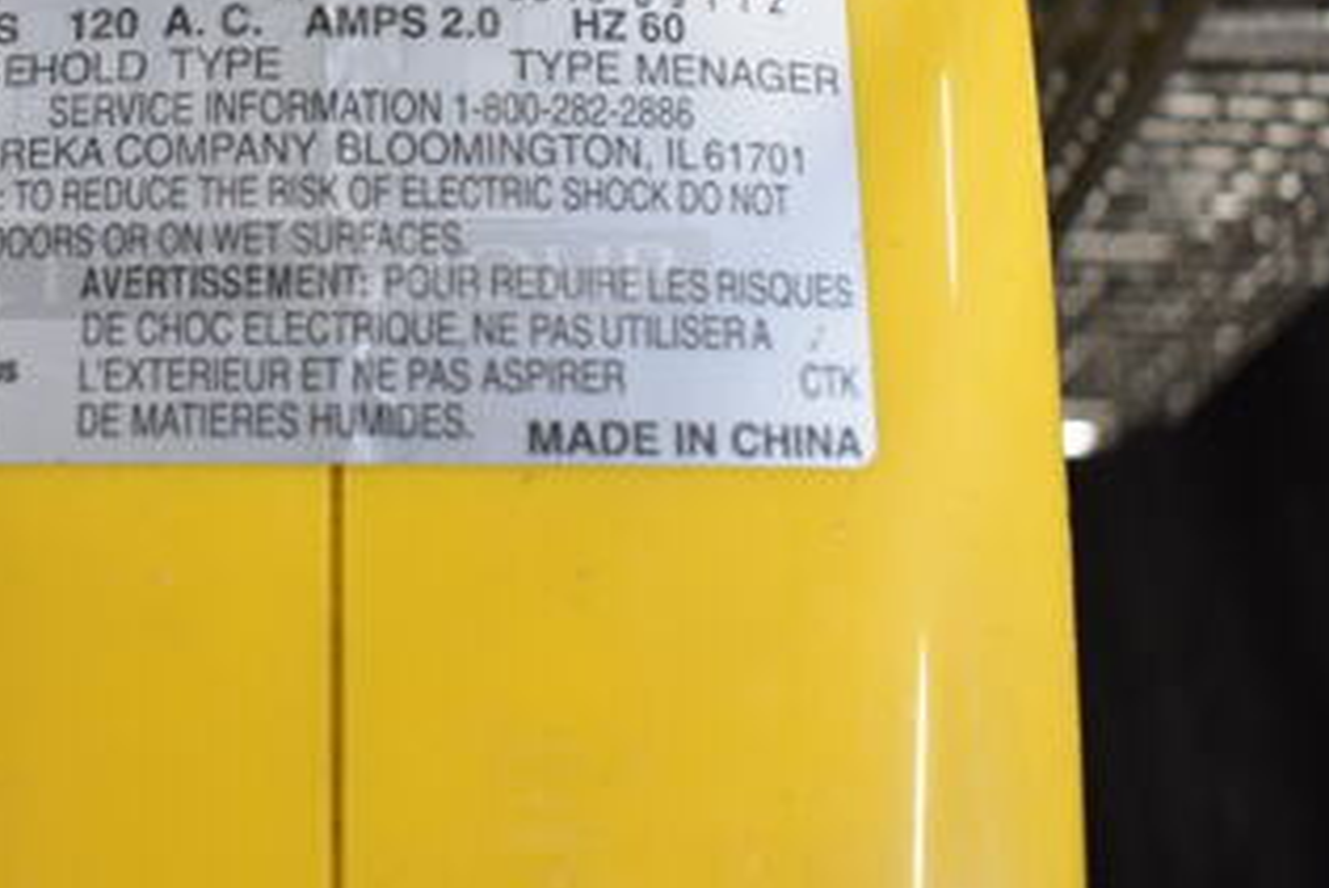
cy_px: 97
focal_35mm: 58
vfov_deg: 22.8
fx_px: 2142
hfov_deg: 33.4
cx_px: 244
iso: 1400
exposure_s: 1/60
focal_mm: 20
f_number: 4
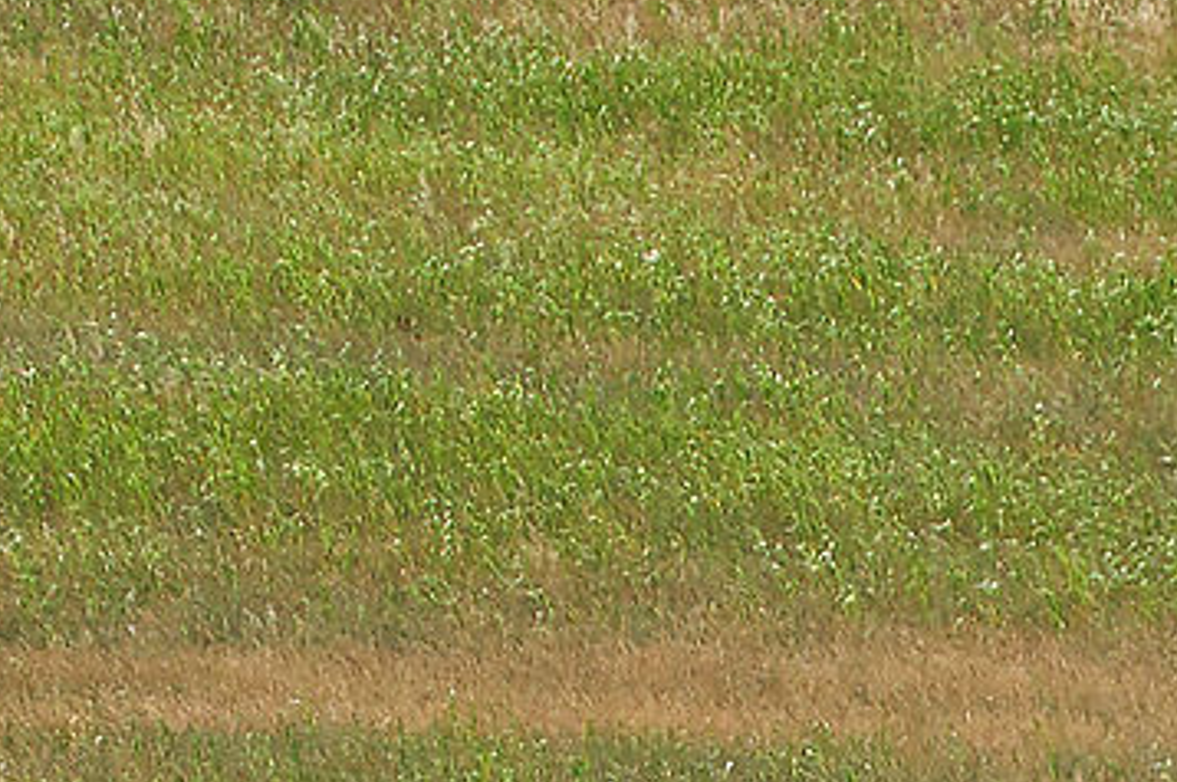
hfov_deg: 1.5
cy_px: 2155
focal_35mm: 1359
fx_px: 44402
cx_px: 845
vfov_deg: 1.0
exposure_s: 1/400
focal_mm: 135
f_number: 7.1
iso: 100
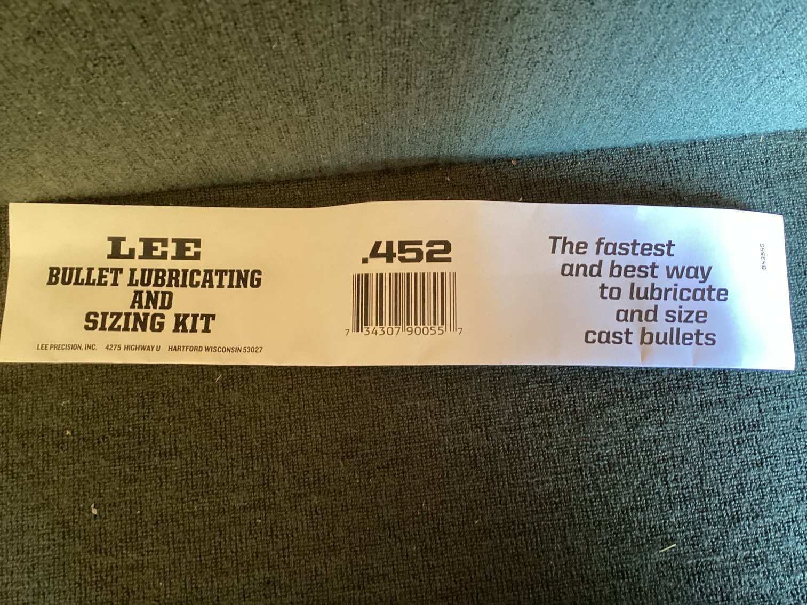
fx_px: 723
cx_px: 404
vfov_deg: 45.4
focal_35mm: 31
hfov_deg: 58.3
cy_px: 302
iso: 320
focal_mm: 3.3
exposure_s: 1/50
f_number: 2.4
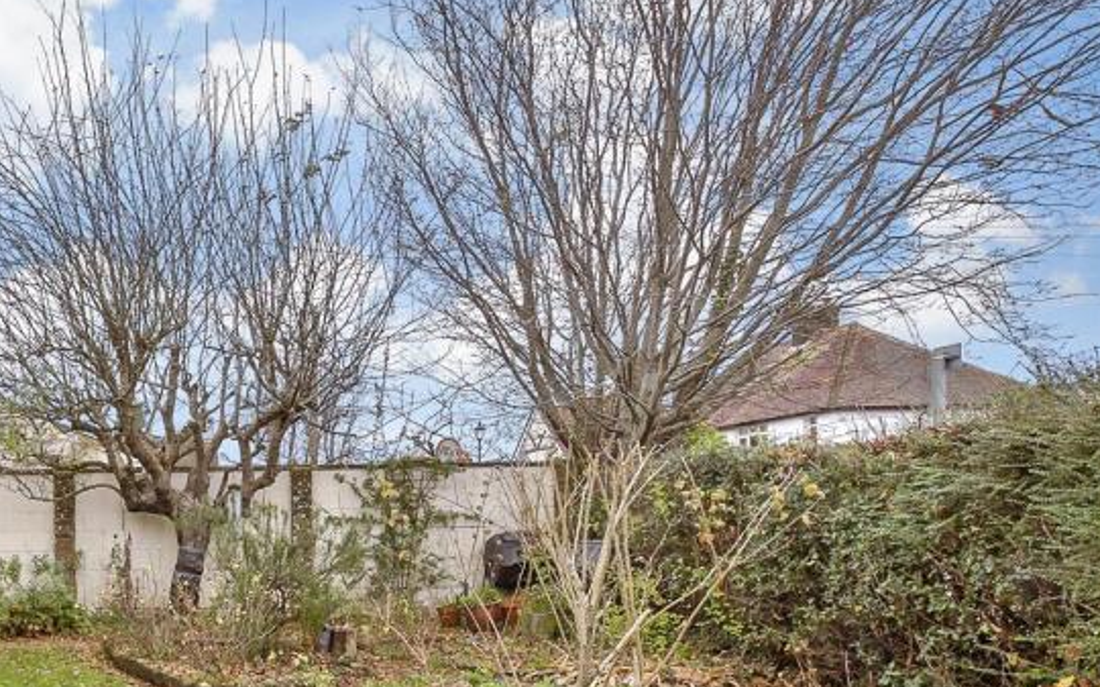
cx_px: 112
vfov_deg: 41.3
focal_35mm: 29
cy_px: 549
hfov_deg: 56.0
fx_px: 869
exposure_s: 1/160
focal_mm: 10
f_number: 7.1
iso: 500
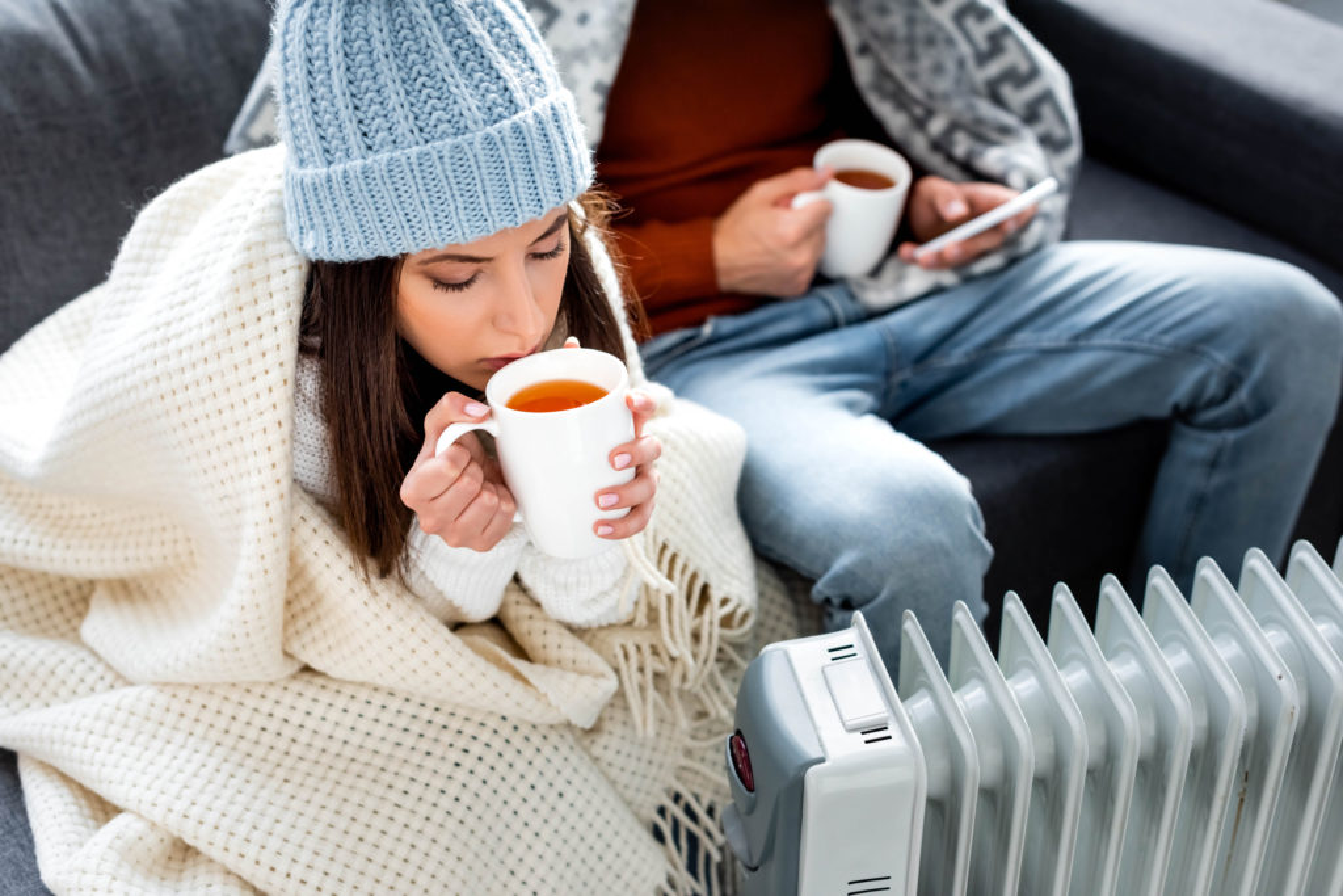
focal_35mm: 50
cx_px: 672
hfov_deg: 39.6
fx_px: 1865
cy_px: 448
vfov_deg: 27.0
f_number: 3.5
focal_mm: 50
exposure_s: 1/200
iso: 200
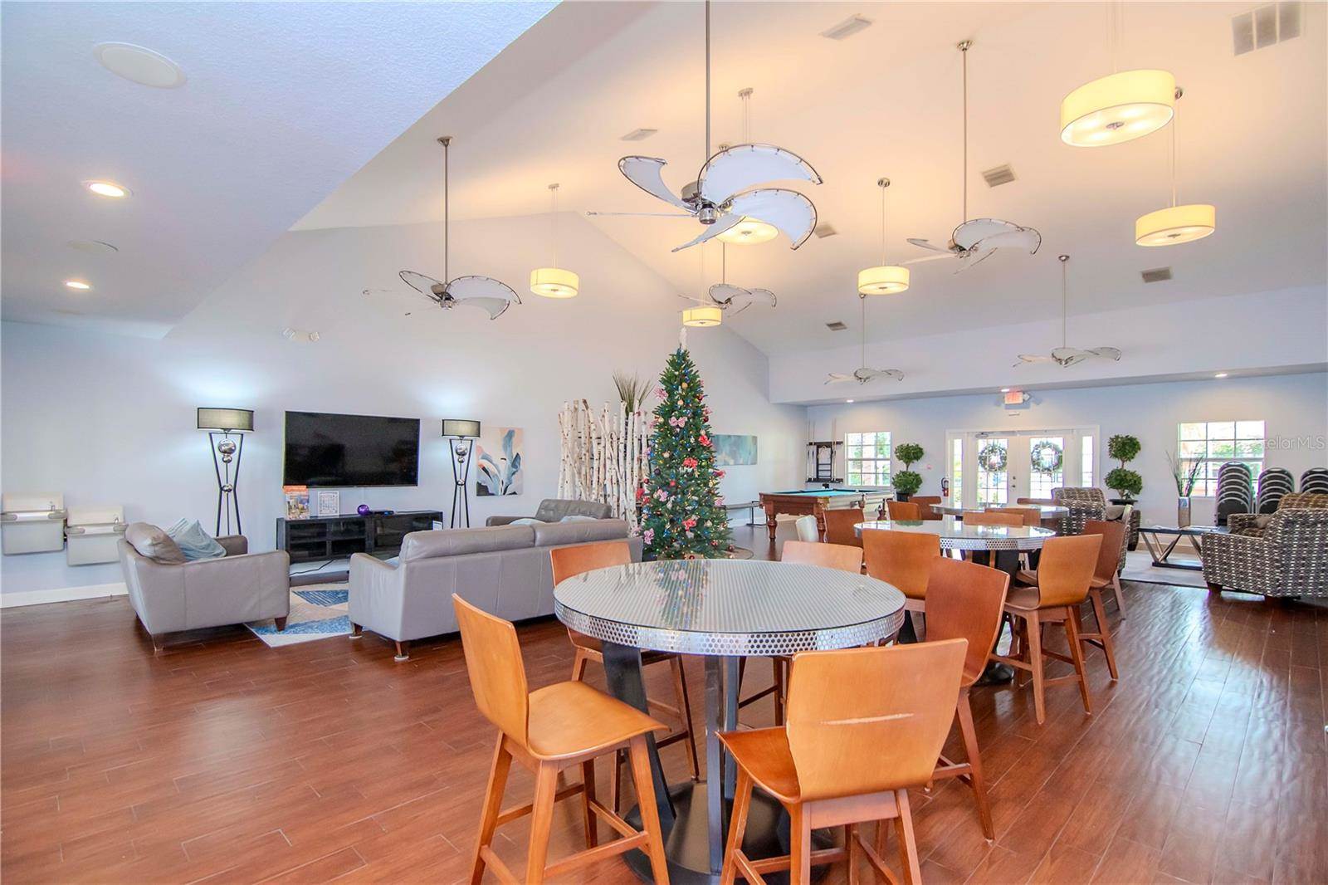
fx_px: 609
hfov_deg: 95.0
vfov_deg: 72.0
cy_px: 442
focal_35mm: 16
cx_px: 664
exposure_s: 1/80
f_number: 4.5
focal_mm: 11
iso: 1250
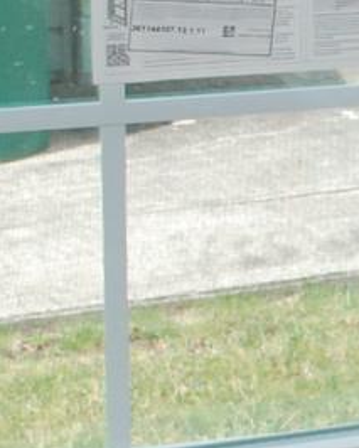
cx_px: 914
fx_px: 2451
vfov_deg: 10.4
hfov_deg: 7.7
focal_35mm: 185
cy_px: 293
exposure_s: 1/200
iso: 800
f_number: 8
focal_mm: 17
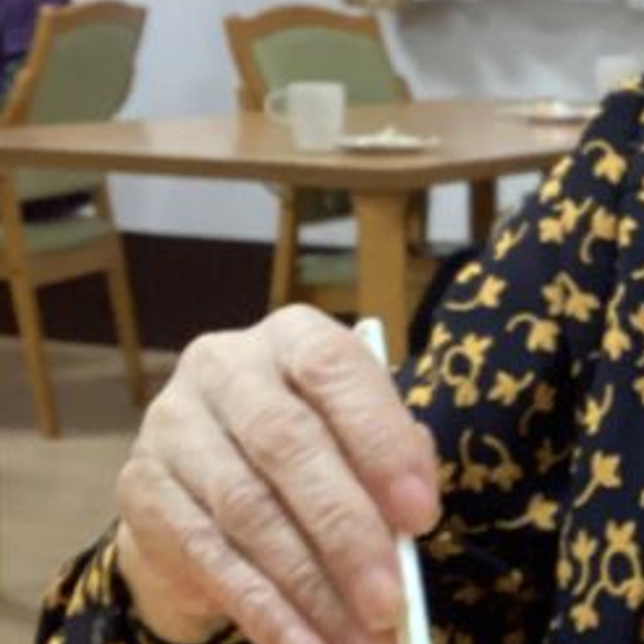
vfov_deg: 15.3
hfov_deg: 14.7
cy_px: 427
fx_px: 2399
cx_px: 788
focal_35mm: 114
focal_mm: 3.3
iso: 250
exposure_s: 1/33
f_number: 2.4
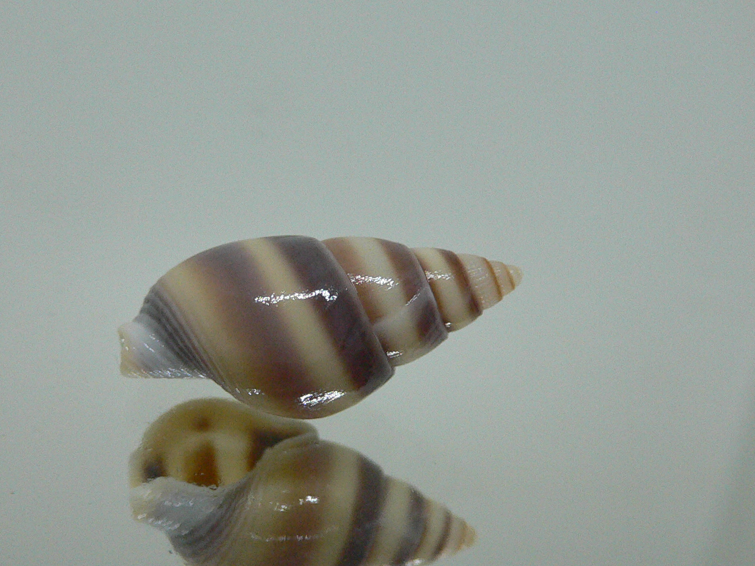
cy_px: 354
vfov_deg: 30.2
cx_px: 307
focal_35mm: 48
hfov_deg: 39.5
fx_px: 1047
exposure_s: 1/60
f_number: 2.8
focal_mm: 4.6
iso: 200
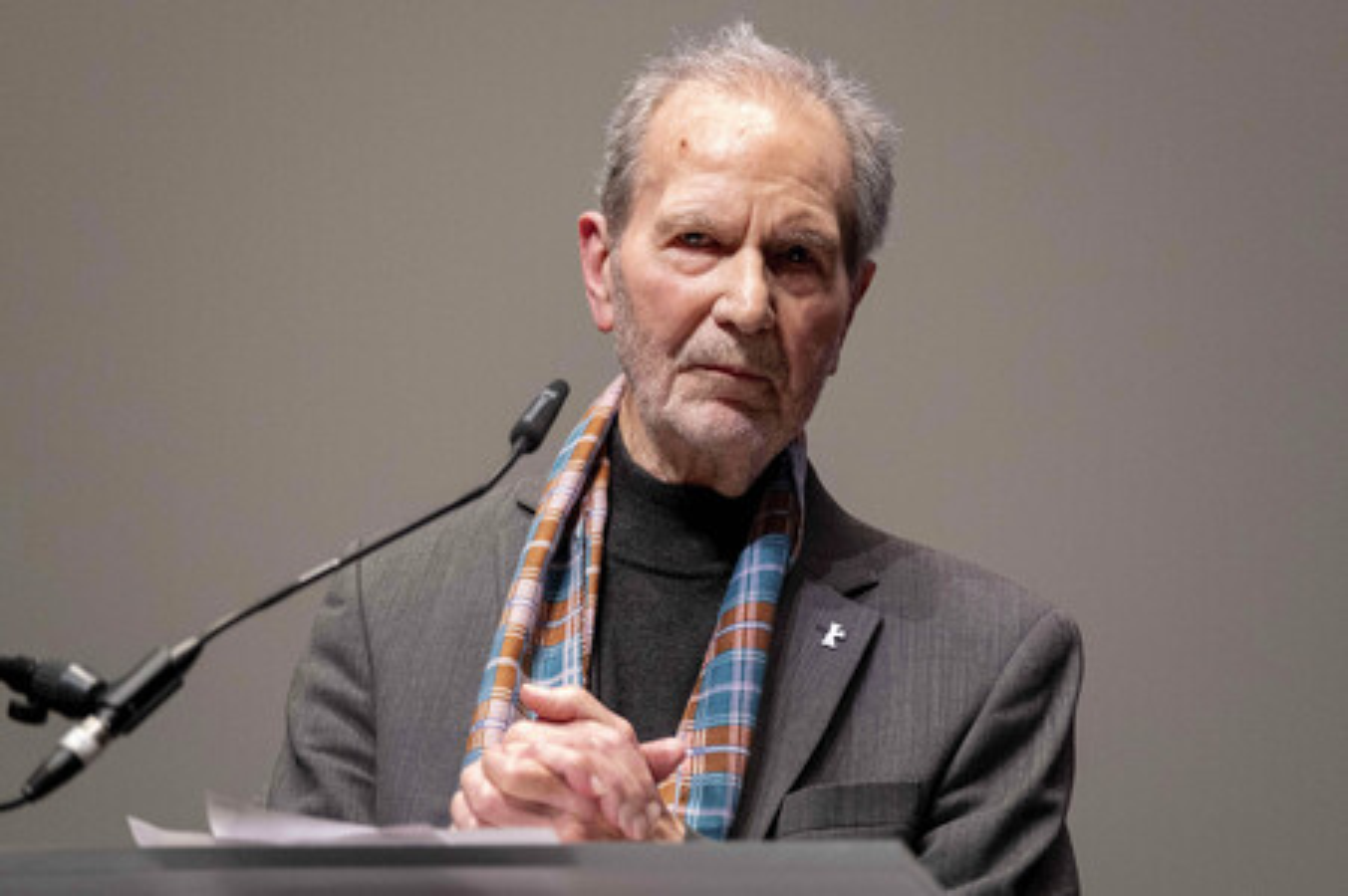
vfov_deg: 6.5
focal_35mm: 210
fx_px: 7857
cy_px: 448
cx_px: 674
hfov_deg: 9.8
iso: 2500
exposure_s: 1/300
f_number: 2.8
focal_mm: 140
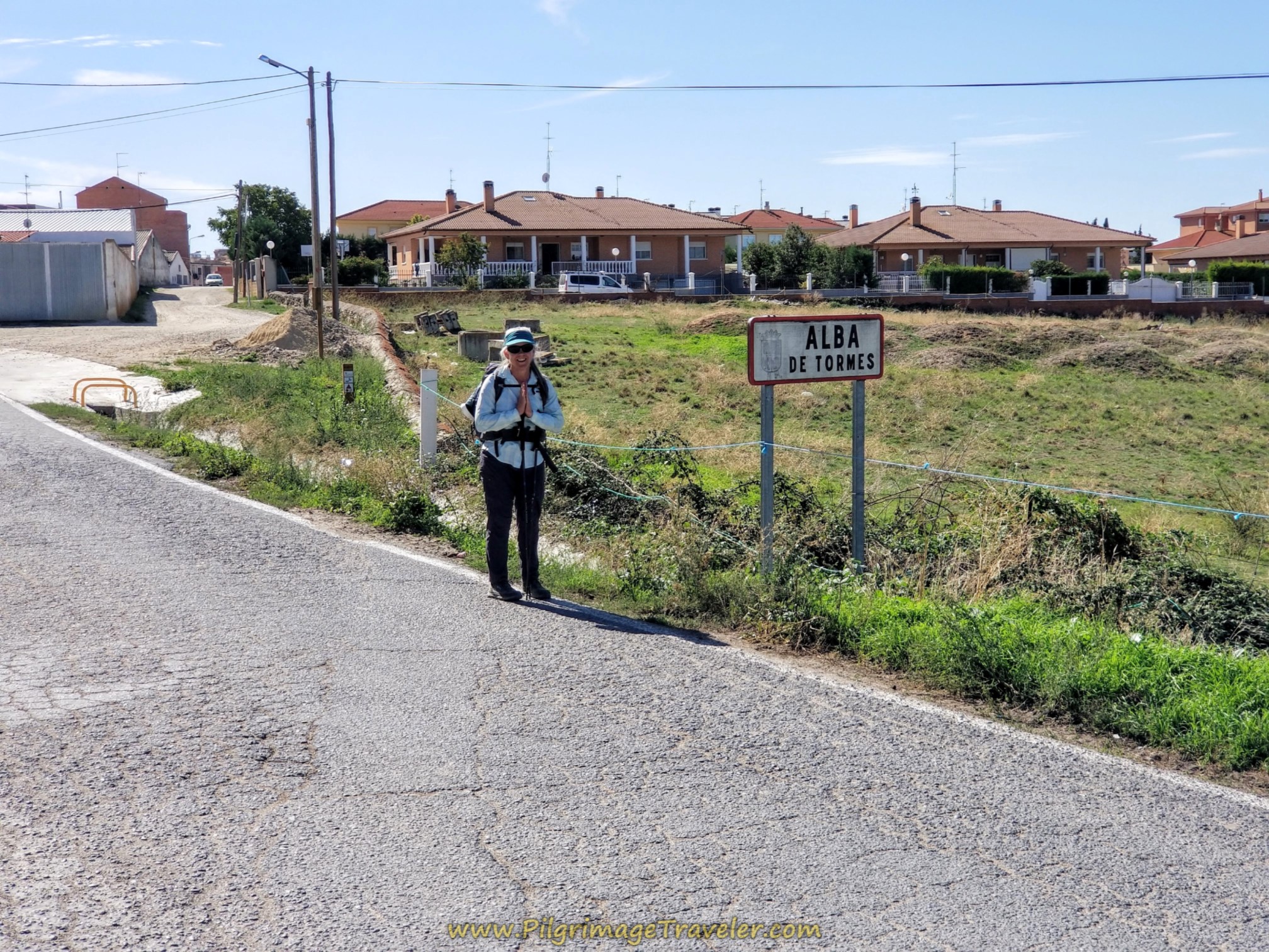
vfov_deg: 28.0
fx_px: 1906
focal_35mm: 52
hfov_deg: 36.8
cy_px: 476
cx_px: 634
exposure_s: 1/956
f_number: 2.4
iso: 25
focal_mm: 6
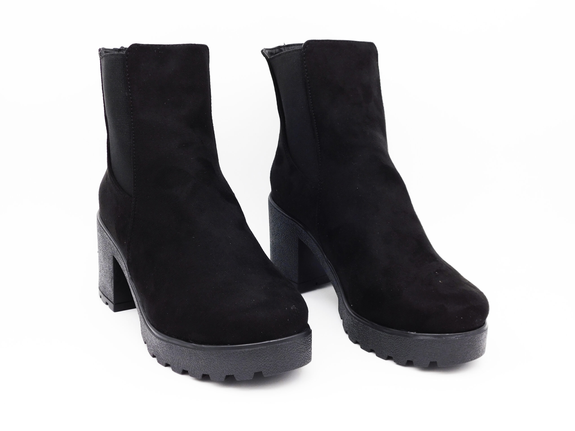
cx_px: 288
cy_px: 216
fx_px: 664
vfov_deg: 36.0
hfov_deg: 46.8
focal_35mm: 40
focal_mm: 7.1
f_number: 3.6
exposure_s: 1/200
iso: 125
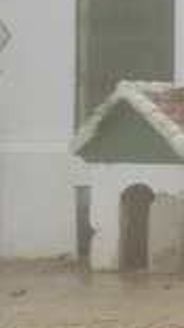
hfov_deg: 2.6
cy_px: 216
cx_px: 1574
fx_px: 3380
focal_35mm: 389
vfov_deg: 5.6
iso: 800
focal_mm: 36
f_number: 5.6
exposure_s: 1/1000
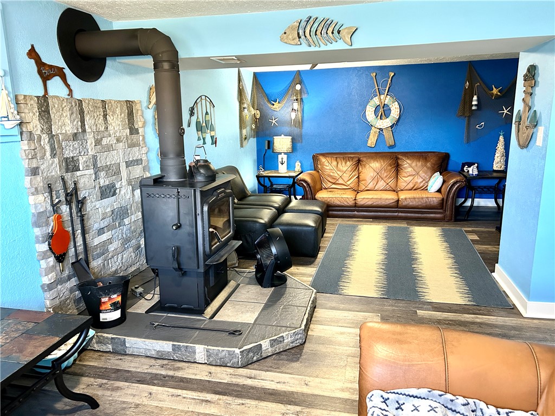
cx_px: 278
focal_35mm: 26
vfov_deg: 53.1
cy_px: 208
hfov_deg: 67.3
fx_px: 417
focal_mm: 5.7
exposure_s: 1/40
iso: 400
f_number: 1.5
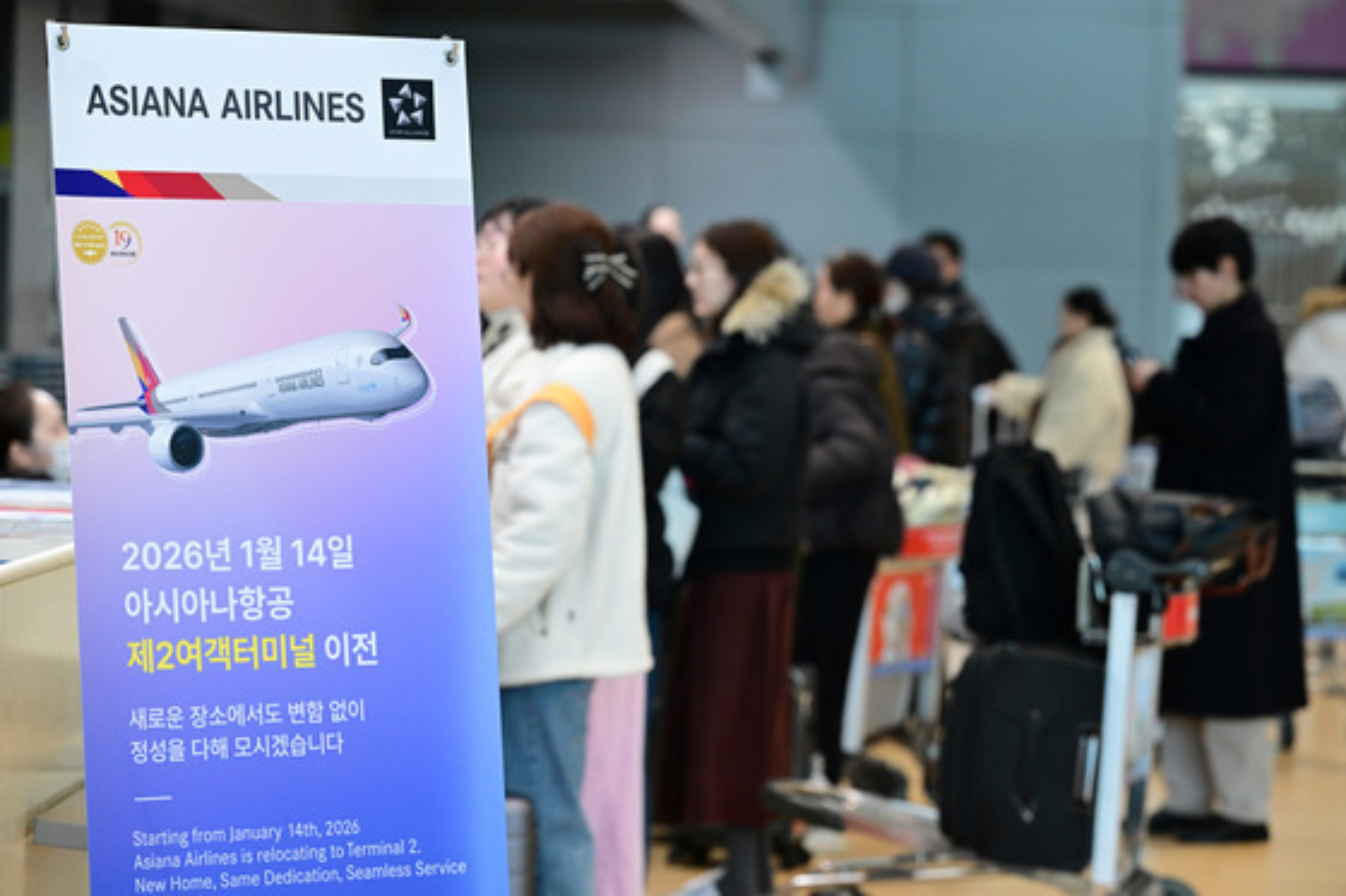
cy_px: 448
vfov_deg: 9.5
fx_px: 5419
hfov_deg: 14.2
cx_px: 673
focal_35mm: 145
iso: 2500
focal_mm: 145
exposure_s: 1/250
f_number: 5
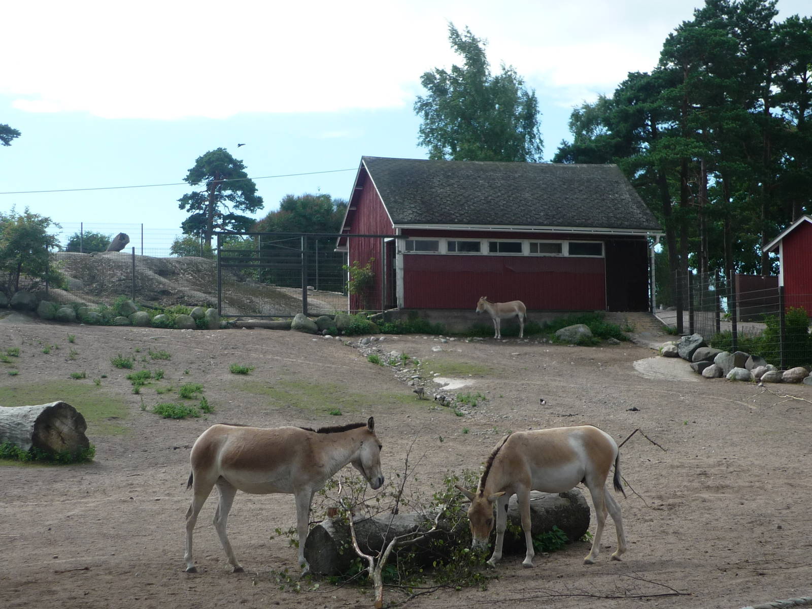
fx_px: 1525
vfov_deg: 22.6
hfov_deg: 29.8
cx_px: 406
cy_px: 304
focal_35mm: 65
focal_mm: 8.4
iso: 100
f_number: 3.2
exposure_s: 1/640
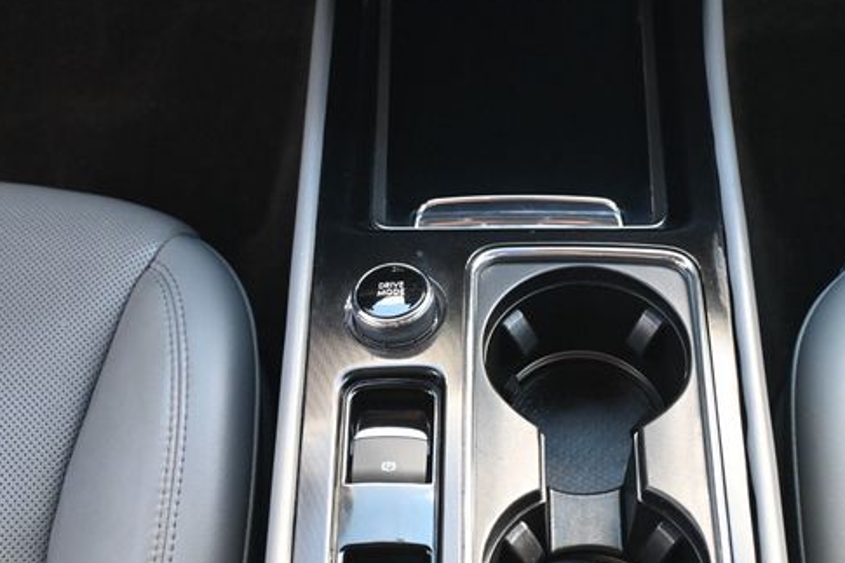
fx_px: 1462
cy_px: 289
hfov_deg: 32.1
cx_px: 521
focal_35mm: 62
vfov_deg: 21.8
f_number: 5
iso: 2000
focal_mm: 31.5
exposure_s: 1/125
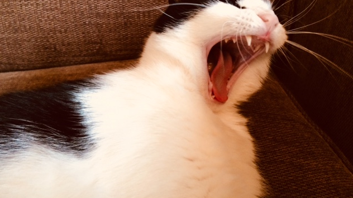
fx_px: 299
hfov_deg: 61.0
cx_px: 177
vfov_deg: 36.3
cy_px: 66
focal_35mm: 32
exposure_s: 1/33
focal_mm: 4.15
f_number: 2.2
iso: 200
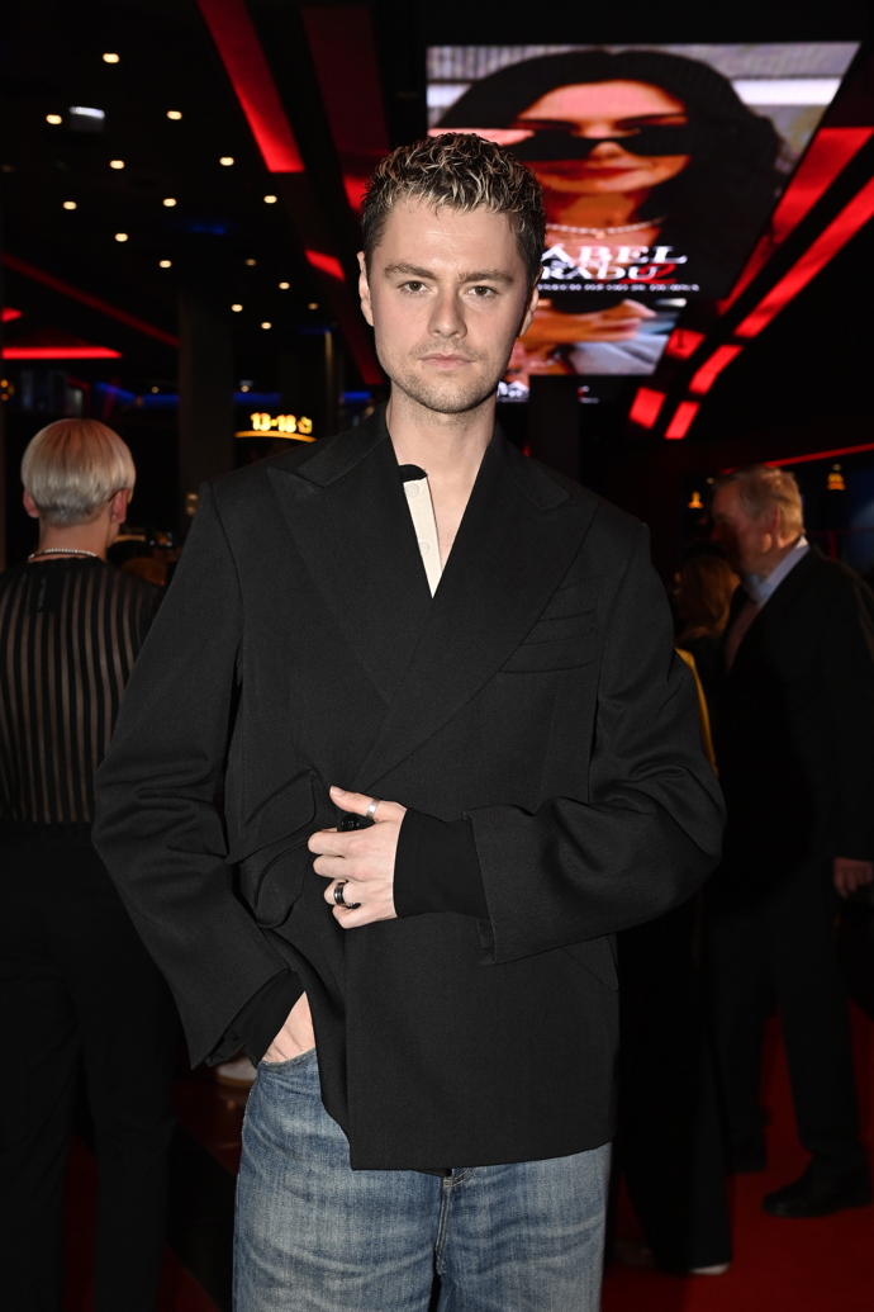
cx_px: 437
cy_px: 656
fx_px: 1821
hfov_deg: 27.0
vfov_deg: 39.6
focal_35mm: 50
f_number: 7.1
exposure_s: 1/160
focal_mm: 50
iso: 2000
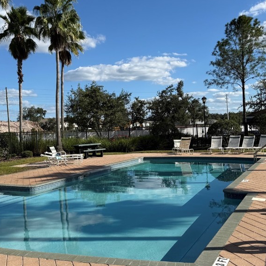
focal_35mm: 38
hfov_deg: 43.7
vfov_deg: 43.9
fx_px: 330
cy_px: 130
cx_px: 113
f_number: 1.78
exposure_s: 1/5319
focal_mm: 6.76
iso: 80
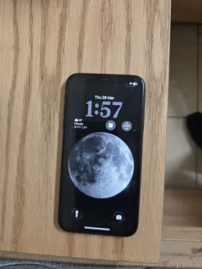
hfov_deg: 58.9
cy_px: 134
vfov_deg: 73.9
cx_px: 101
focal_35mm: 23
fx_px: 179
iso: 500
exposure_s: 1/100
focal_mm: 6.3
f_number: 1.7
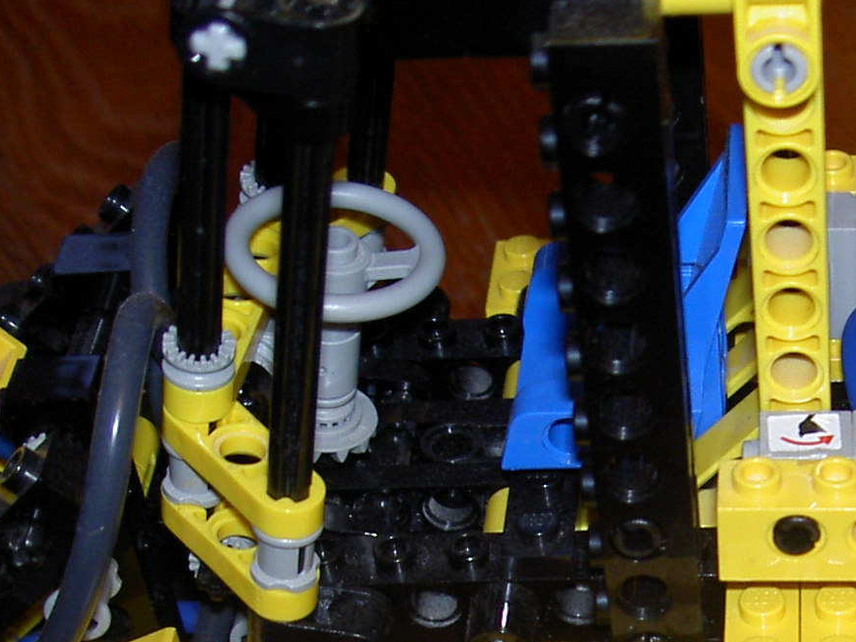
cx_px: 744
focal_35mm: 91
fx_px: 2250
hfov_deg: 21.2
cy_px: 742
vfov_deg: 15.7
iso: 100
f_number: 2.8
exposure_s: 1/59.5
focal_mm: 8
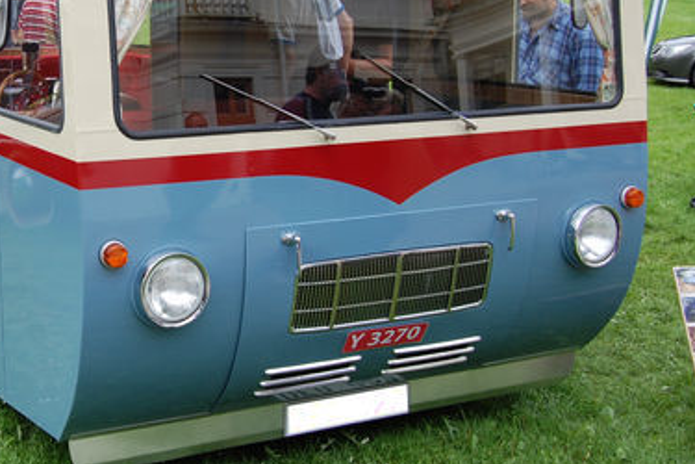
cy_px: 158
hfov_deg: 32.7
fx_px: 1136
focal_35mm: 59
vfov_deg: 23.0
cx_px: 107
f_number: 7.1
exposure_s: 1/200
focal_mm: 23
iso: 200
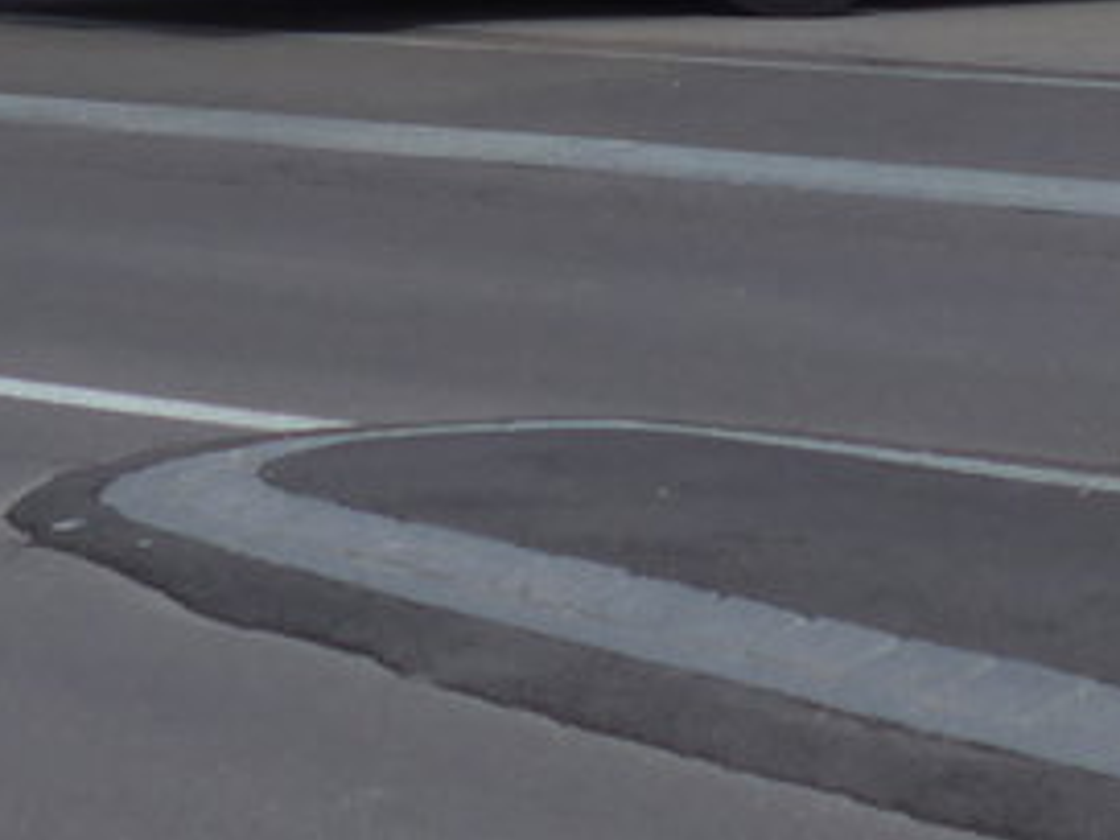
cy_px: -861
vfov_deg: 8.2
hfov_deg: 11.5
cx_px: 712
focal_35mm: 172
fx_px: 5565
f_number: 2.8
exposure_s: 1/2000
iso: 80
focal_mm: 8
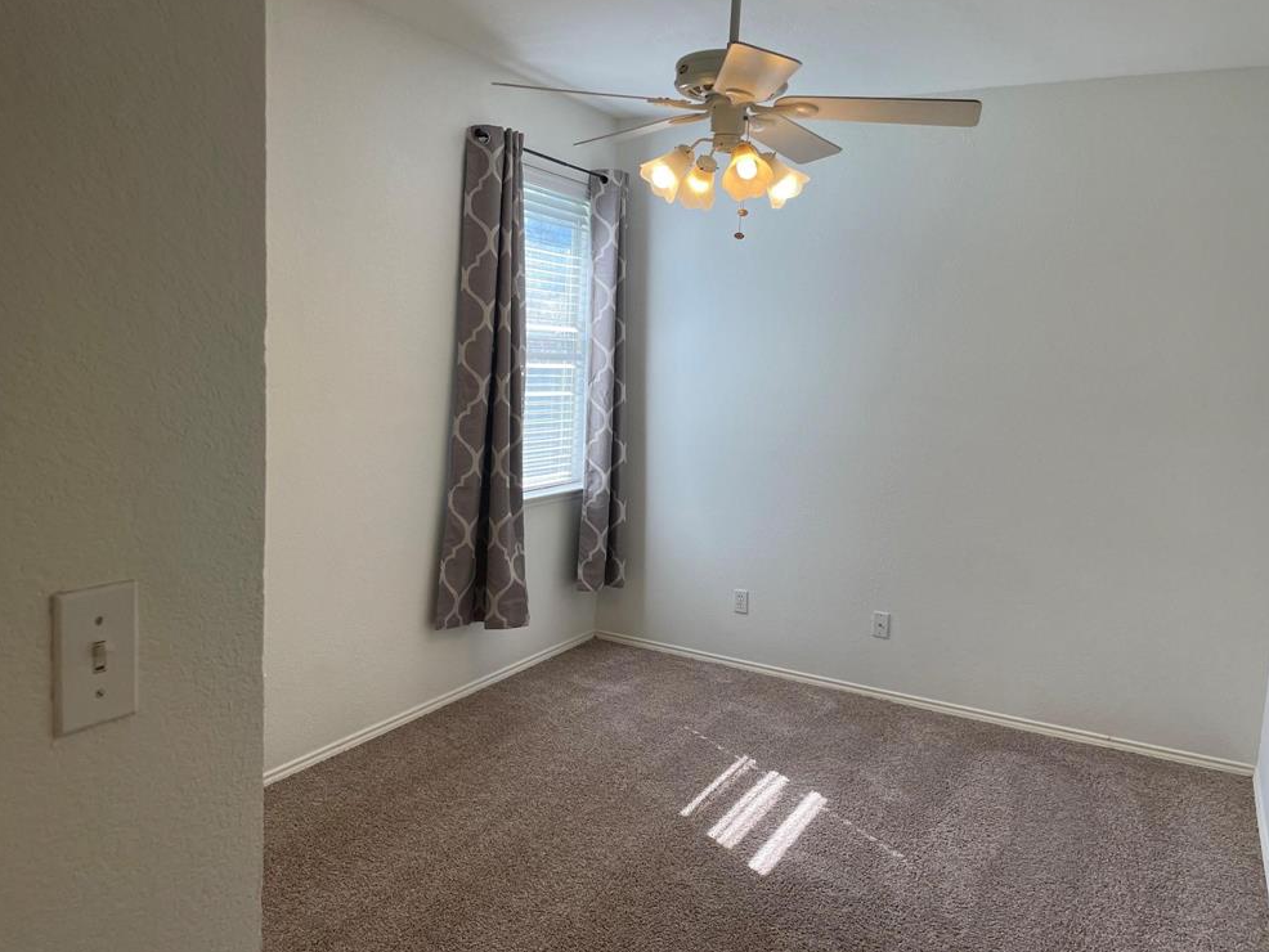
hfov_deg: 65.3
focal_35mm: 27
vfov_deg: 51.4
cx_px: 633
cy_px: 476
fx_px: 990
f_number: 1.6
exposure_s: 1/206
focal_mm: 4.2
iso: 32
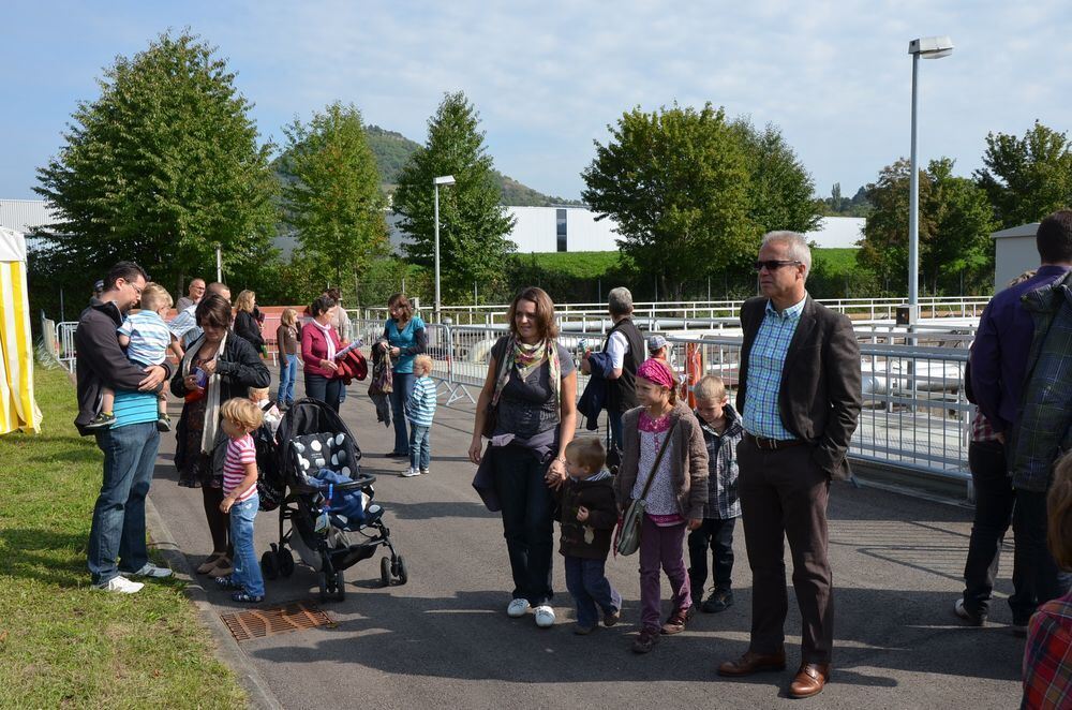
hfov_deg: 57.3
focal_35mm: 33
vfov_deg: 39.8
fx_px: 980
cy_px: 355
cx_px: 536
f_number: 8
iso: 125
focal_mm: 22
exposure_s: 1/250
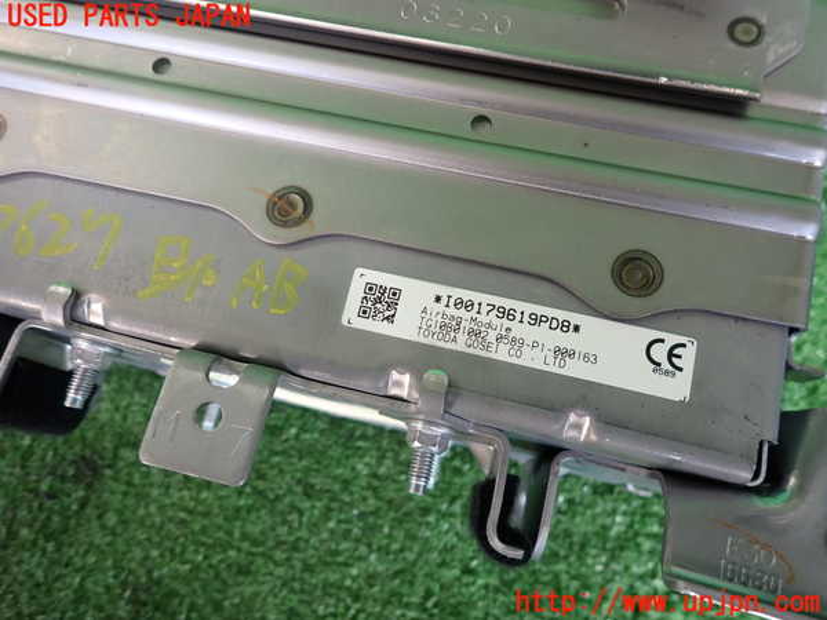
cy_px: 310
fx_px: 597
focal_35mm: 25
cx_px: 414
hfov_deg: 69.4
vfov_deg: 54.9
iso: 200
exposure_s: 1/60
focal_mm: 4.5
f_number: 2
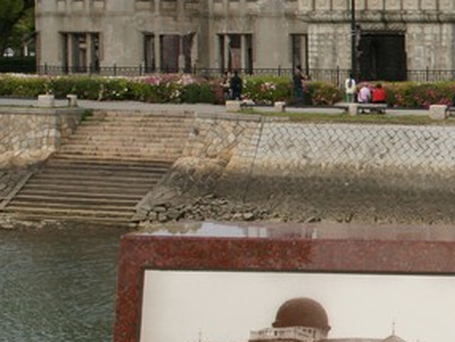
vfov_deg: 12.8
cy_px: 170
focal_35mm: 116
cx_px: 756
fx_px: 1526
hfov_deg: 15.2
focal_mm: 30
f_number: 18
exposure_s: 1/125
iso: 400
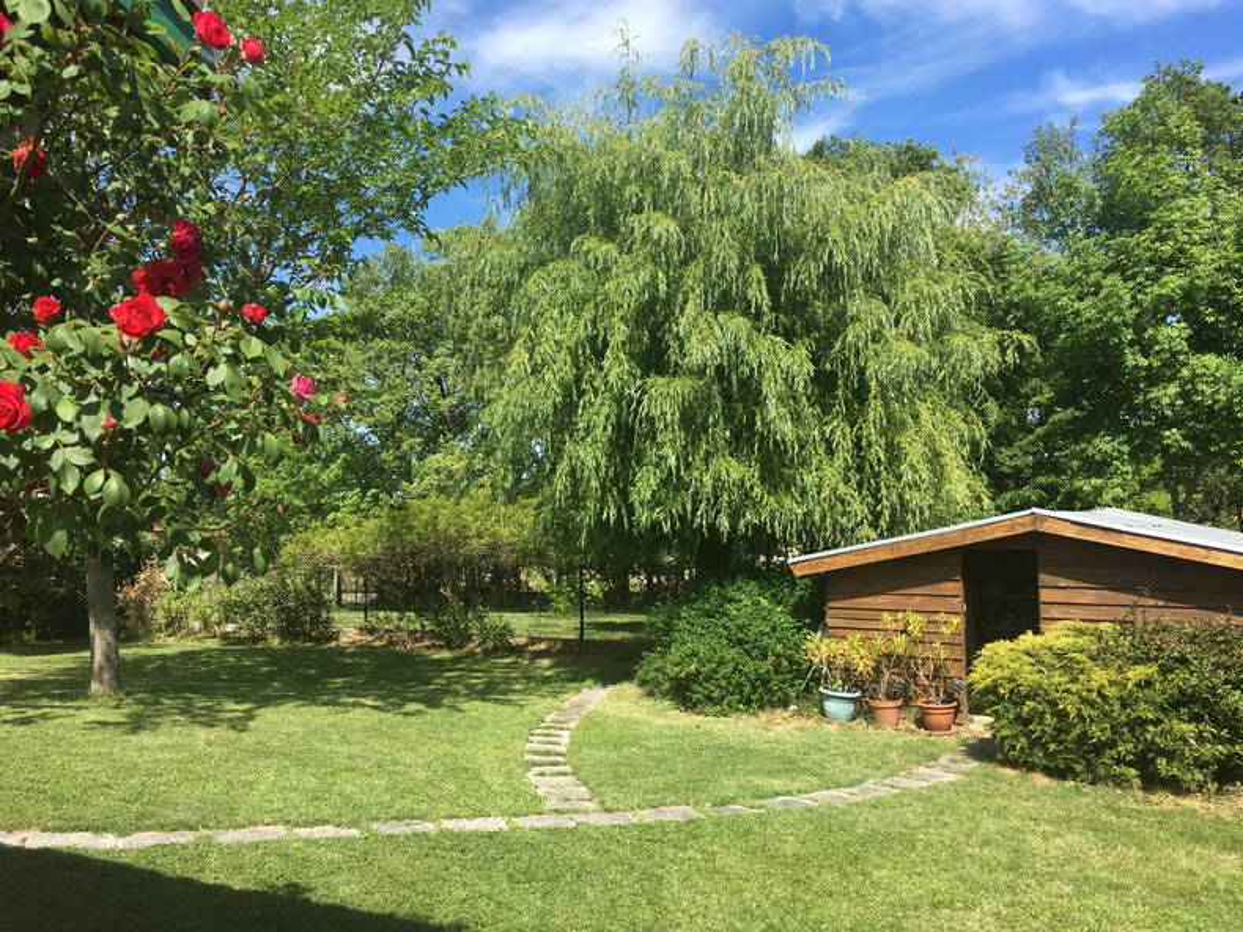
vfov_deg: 48.2
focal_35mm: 29
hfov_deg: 61.7
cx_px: 622
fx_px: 1041
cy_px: 466
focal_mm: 4.15
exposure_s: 1/836
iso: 25
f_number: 2.2
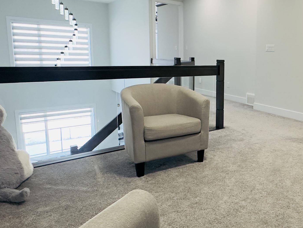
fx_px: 271
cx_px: 243
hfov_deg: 54.3
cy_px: 92
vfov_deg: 45.2
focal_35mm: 31
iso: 320
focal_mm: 2.22
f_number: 2.2
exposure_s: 1/120
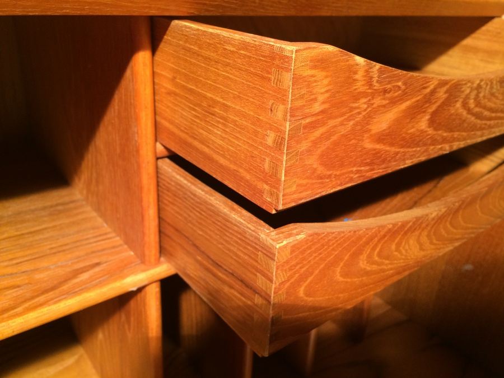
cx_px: 252
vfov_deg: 46.8
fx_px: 437
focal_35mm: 30
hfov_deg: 60.0
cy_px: 189
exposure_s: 1/30
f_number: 2.2
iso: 125
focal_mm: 4.12
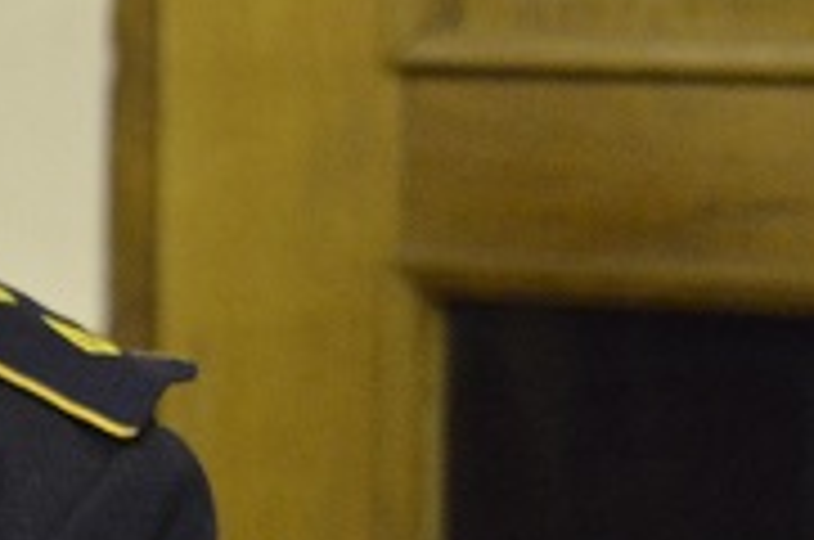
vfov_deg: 4.9
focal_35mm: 281
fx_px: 6342
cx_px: -675
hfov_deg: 7.1
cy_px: 104
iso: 6400
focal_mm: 62
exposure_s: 1/40
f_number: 4.8
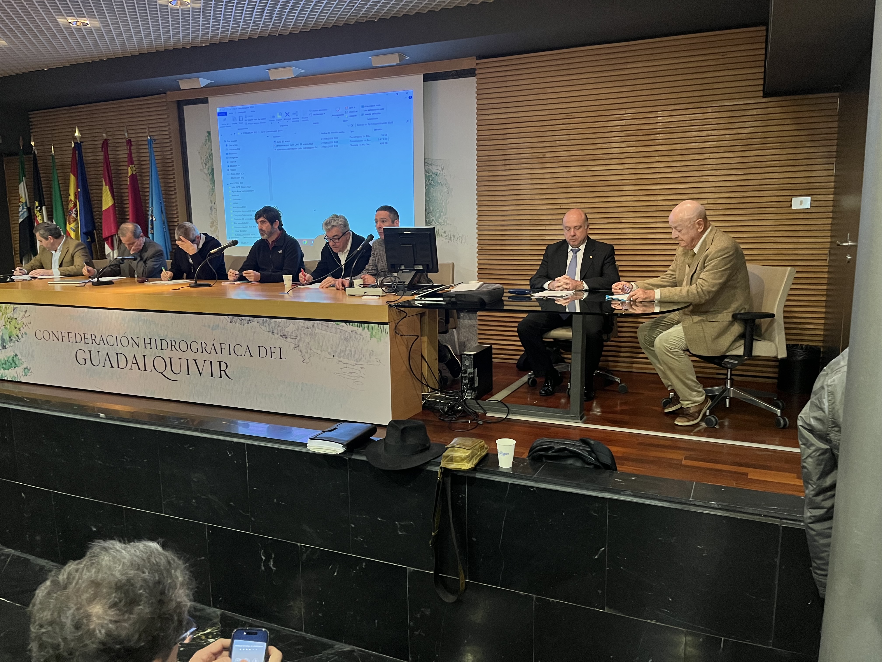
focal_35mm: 26
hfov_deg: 67.3
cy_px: 331
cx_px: 441
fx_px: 662
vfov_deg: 53.1
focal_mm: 5.1
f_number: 1.6
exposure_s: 1/33
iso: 500
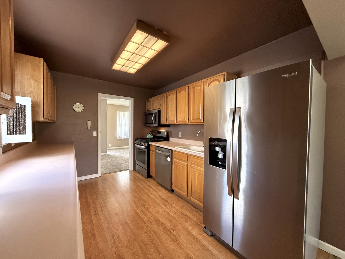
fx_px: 140
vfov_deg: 85.7
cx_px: 172
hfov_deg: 102.1
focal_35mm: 14
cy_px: 130
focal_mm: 2.22
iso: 400
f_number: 2.2
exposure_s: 1/120
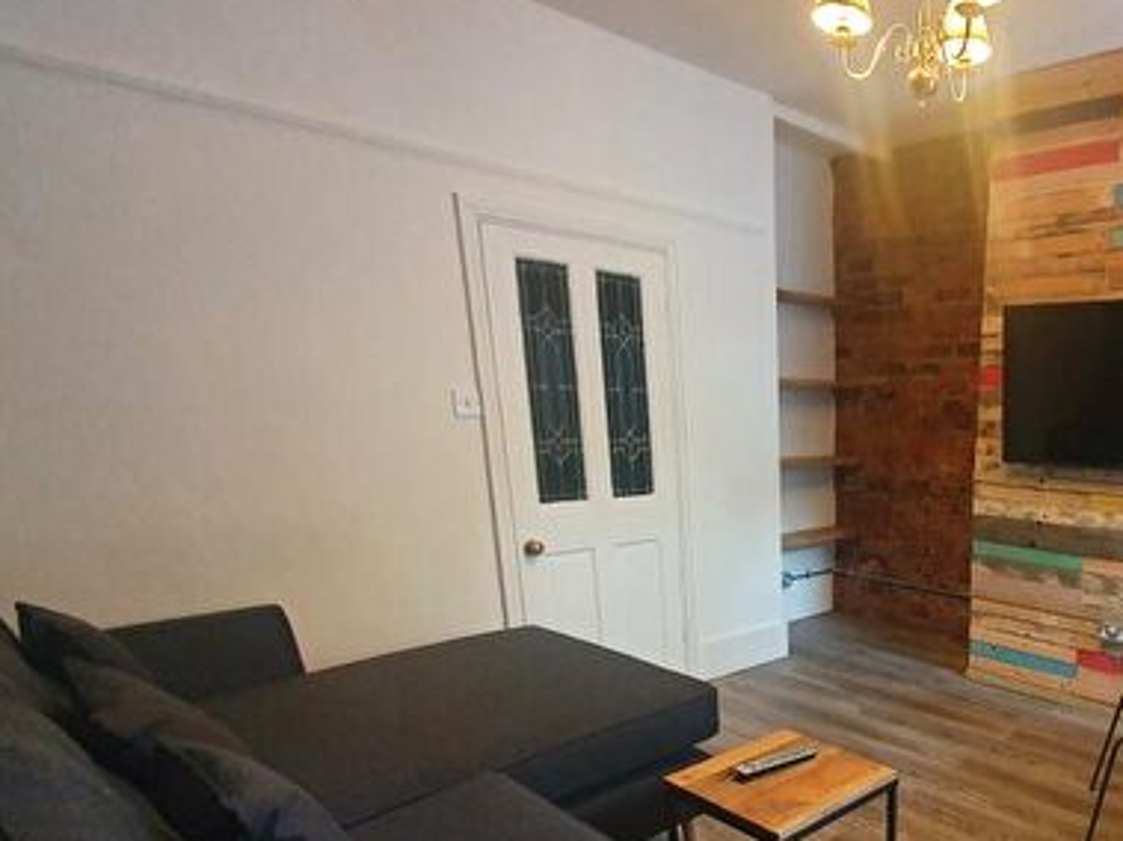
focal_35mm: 24
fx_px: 778
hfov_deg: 65.6
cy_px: 614
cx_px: 886
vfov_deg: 54.5
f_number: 2.2
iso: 500
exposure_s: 1/33
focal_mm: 1.8
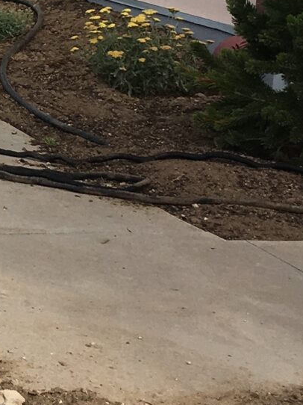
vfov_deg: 14.0
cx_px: -284
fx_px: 1600
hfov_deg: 10.1
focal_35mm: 137
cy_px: -58
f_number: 2.2
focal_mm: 4.15
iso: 25
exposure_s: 1/1399
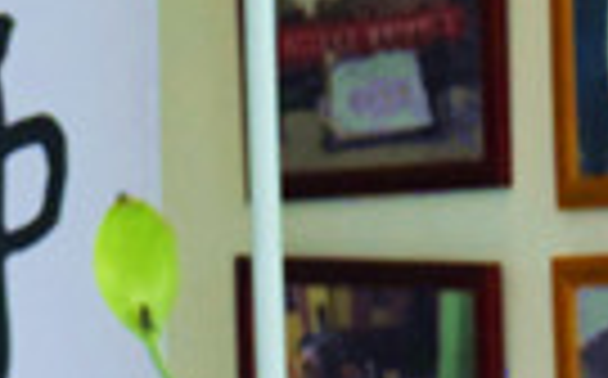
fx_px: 7431
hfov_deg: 4.6
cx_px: -649
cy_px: 513
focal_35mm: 449
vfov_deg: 2.9
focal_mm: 66
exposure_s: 1/125
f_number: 5.6
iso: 6400
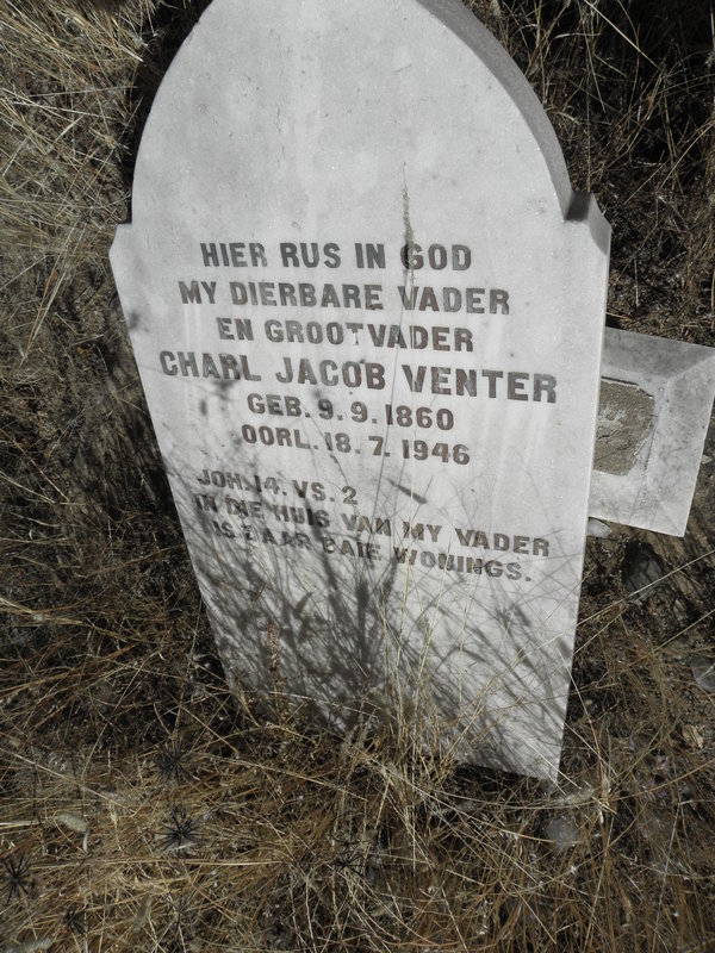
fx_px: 716
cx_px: 358
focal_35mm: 26
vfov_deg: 67.3
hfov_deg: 53.1
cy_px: 476
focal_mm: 4.6
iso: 64
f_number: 5.6
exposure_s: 1/800
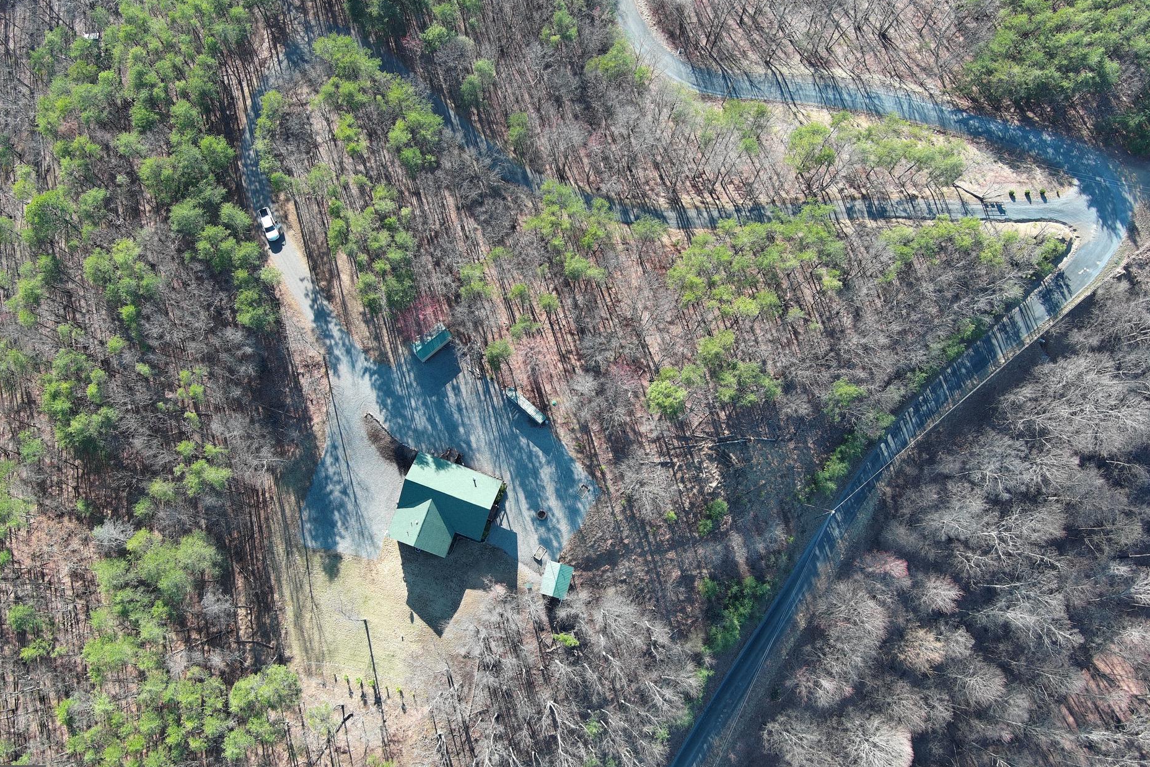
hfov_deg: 58.7
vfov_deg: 41.1
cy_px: 387
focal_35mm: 32
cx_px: 543
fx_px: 1022
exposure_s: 1/181
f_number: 2.8
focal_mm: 10.57
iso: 100
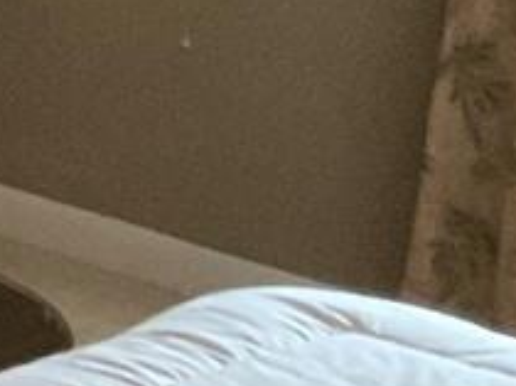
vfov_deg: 6.5
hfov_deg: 7.4
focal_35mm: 221
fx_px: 3291
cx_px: -1275
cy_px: -386
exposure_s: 1/30
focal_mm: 3
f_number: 1.8
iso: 500
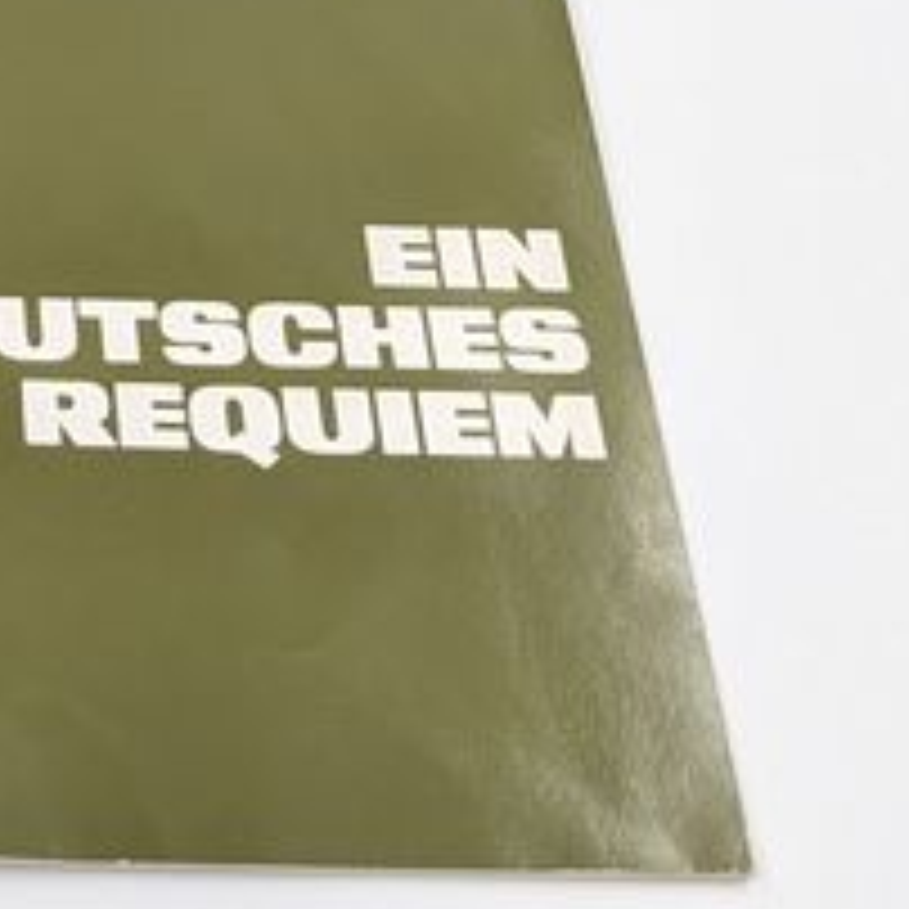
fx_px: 3119
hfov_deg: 15.5
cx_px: -403
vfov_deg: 12.8
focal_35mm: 105
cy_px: -1269
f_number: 1.68
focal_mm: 6.9
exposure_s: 1/23.8
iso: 31
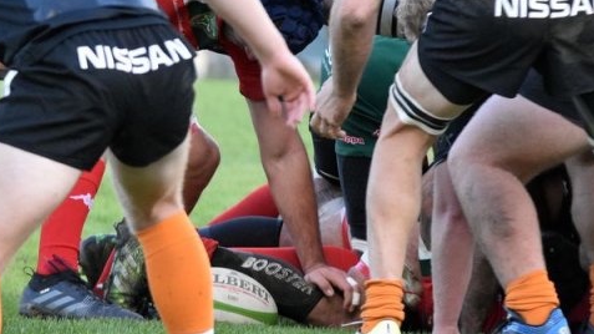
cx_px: 123
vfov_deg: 1.5
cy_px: 21
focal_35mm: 810
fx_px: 12754
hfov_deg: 2.7
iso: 1600
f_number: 6.3
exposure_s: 1/1250
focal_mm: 240
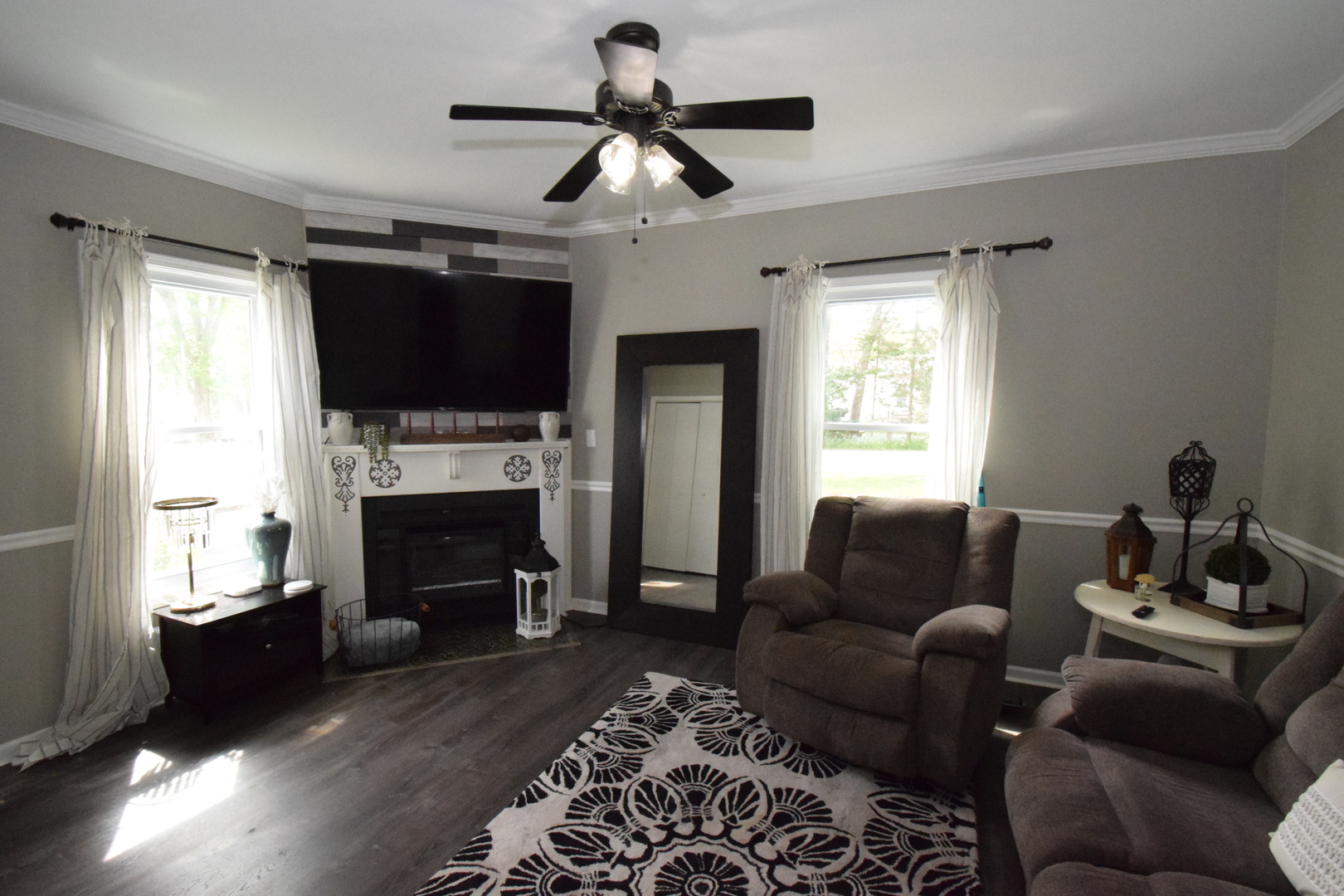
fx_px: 560
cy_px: 448
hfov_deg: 100.4
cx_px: 672
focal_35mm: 15
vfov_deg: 77.3
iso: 8000
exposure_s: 1/125
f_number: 16
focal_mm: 10
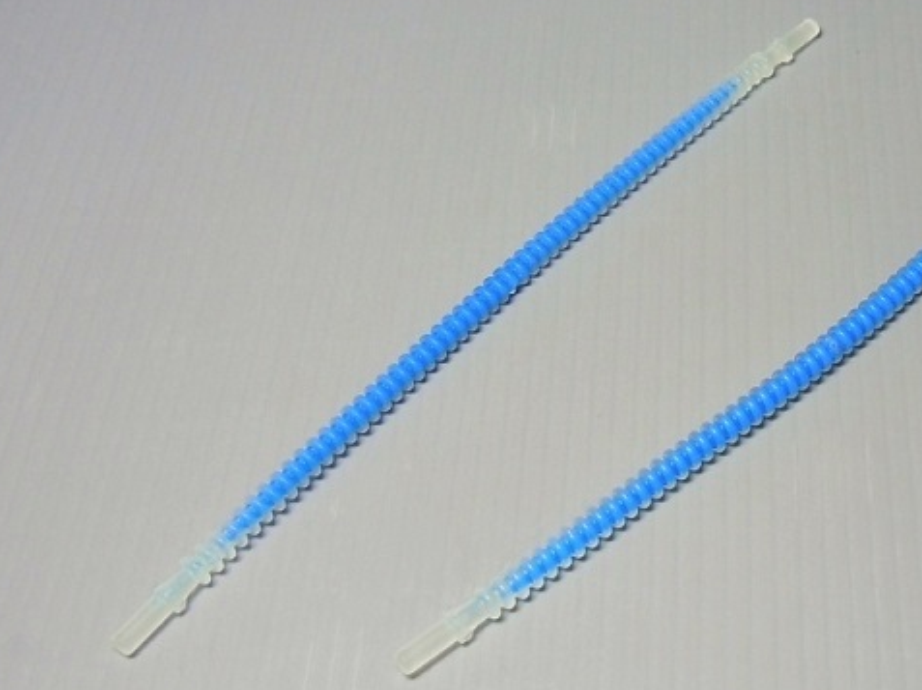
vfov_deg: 33.6
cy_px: 340
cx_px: 640
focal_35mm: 43
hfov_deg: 43.1
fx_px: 1144
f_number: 3.5
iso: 100
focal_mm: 5.4
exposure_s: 1/15
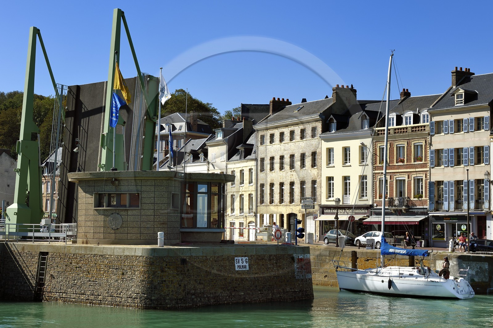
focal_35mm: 70
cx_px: 246
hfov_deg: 28.9
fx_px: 958
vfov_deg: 19.4
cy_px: 164
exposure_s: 1/250
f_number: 11
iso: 200
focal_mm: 70
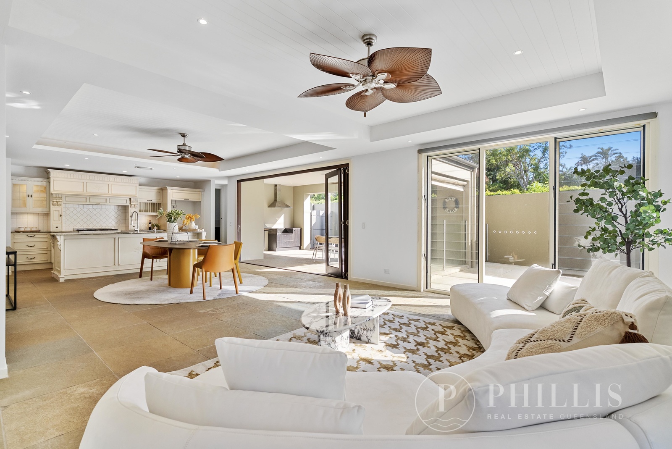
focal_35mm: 17
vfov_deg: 70.5
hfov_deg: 93.2
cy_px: 224
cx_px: 336
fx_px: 318
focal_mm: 17
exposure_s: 1/40
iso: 400
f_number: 7.1
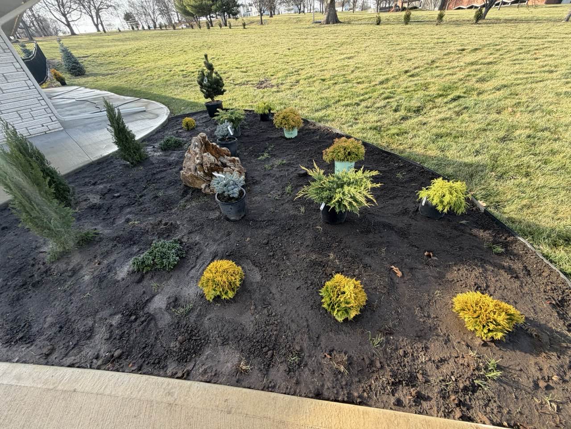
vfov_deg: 85.7
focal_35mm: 14
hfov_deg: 102.1
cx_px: 286
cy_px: 214
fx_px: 231
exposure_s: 1/205
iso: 40
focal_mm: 2.22
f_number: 2.2
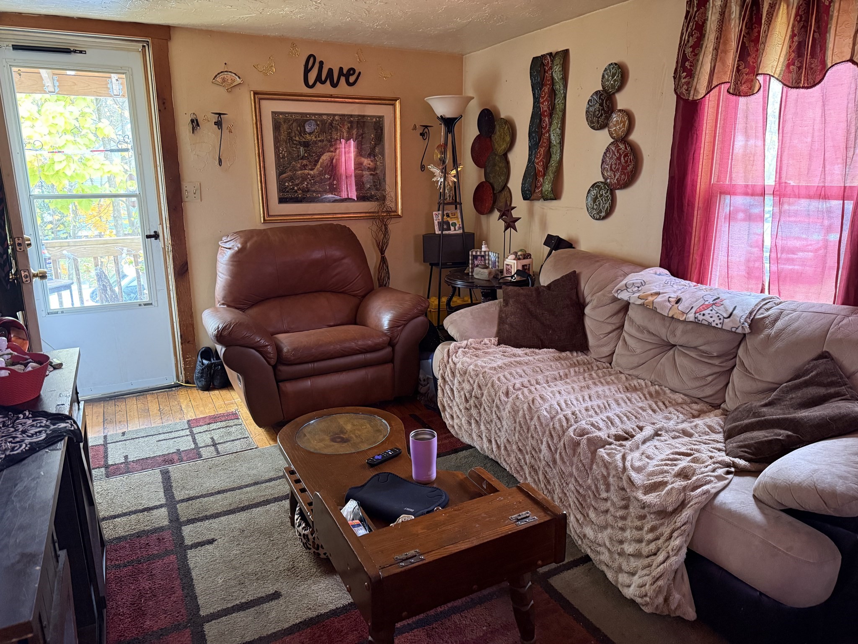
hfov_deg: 71.6
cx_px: 429
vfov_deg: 56.8
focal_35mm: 24
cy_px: 322
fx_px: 595
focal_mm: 6.76
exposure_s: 1/40
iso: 640
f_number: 1.78
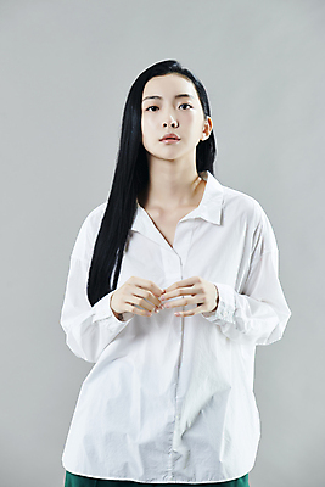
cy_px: 244
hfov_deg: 12.2
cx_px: 162
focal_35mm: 112
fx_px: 1515
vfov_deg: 18.3
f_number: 5.6
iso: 80
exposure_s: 1/125
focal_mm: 112
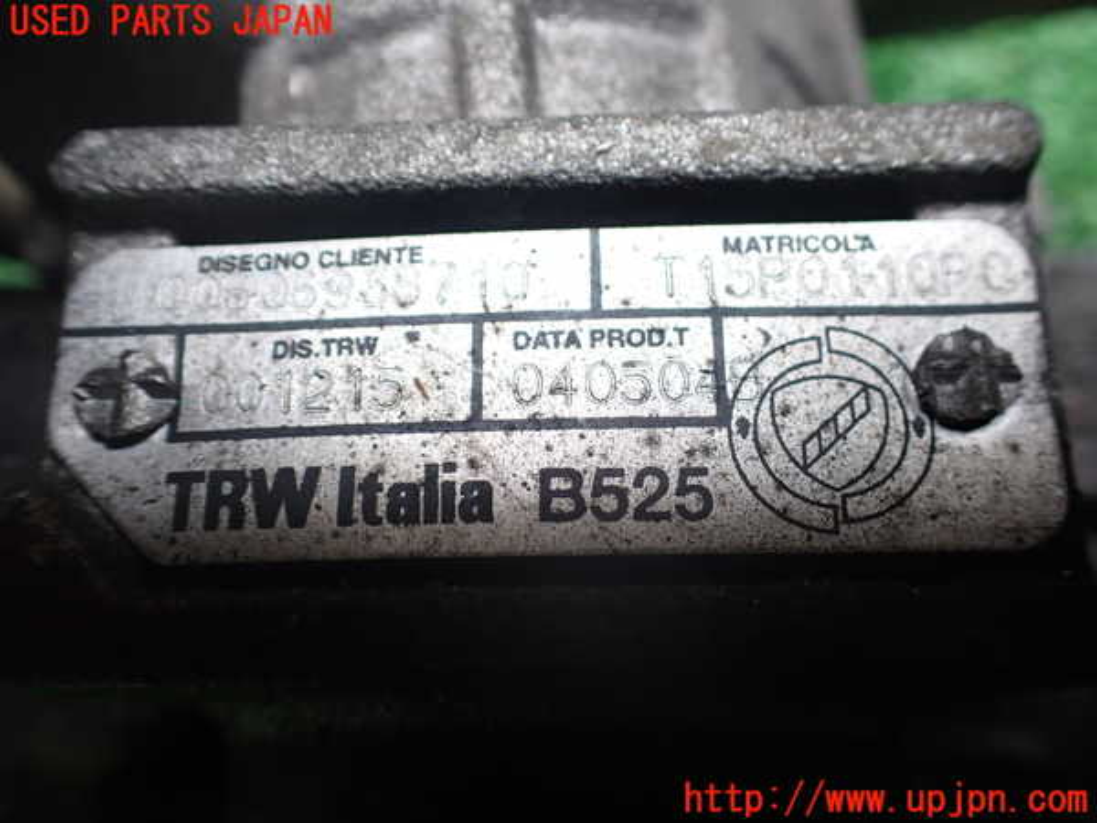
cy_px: 412
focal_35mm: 30
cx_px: 548
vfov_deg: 46.8
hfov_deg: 60.0
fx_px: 951
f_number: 2.3
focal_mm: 5.4
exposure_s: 1/125
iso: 200
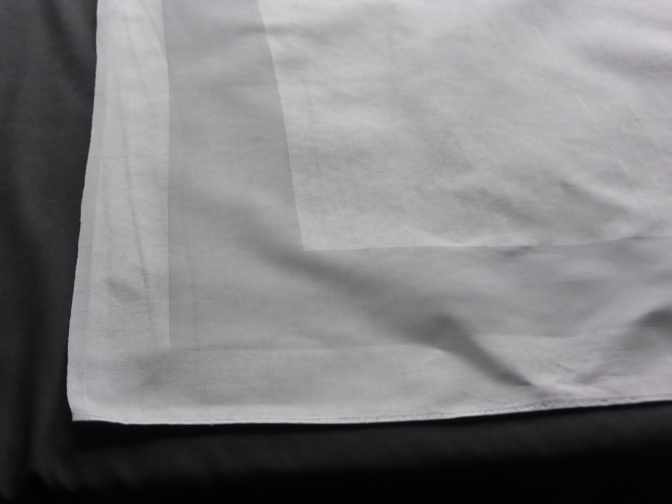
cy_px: 252
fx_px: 1126
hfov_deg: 33.2
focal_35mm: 58
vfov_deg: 25.2
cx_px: 336
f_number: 4.7
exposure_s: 1/40
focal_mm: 10.3
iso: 400
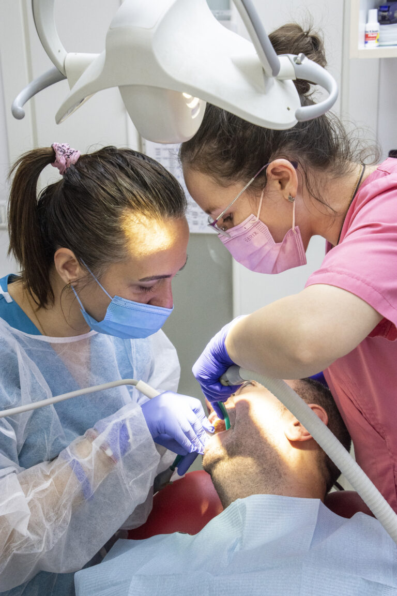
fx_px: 1092
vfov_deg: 30.5
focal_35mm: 66
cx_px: 198
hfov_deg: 20.6
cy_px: 298
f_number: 6.3
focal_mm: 44
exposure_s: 1/200
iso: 2500
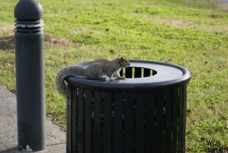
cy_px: 75
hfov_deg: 18.6
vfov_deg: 12.5
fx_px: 698
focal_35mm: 110
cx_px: 112
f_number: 5.6
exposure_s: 1/125
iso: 100
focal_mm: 70
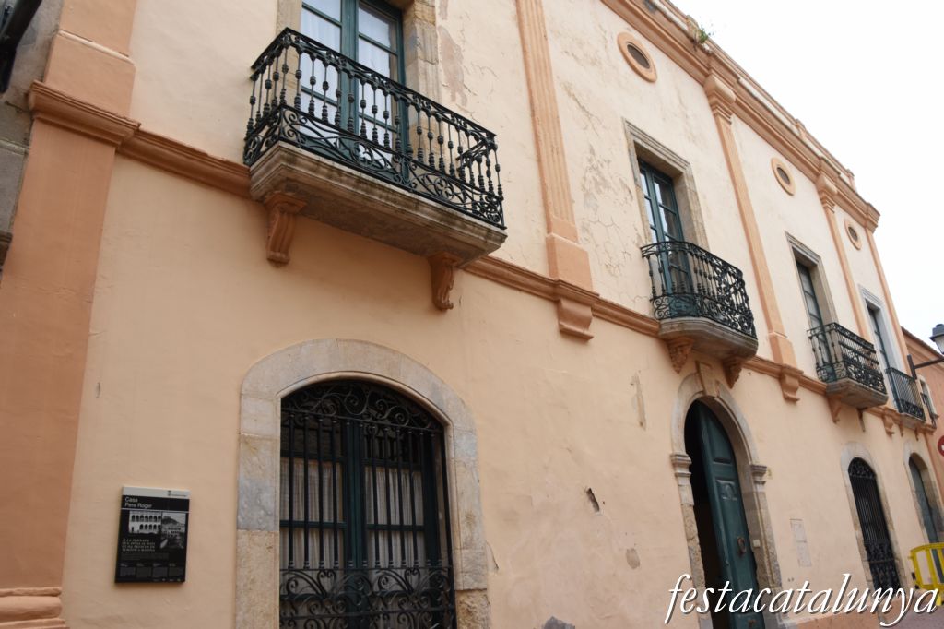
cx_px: 472
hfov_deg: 67.4
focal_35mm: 27
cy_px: 314
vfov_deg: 47.9
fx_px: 708
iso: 400
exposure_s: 1/320
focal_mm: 18
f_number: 9
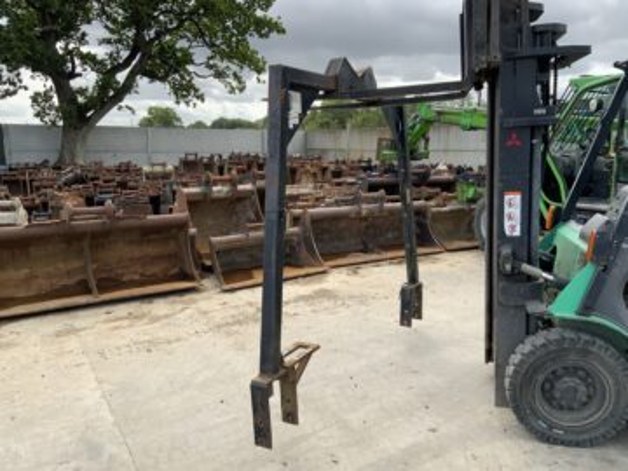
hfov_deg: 61.7
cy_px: 236
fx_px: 526
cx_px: 314
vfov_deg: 48.2
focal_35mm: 29
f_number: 1.8
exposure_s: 1/962
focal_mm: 3
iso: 16
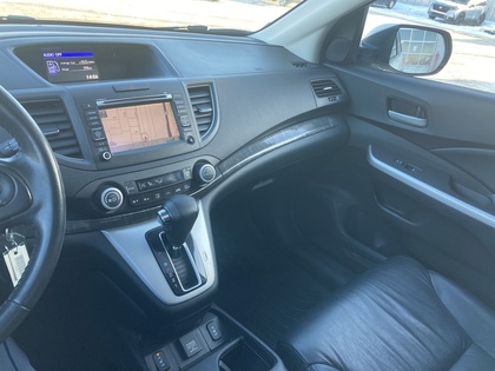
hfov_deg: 63.4
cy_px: 186
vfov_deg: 49.7
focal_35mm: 28
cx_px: 248
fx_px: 400
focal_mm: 3.99
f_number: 1.8
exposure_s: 1/75
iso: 50
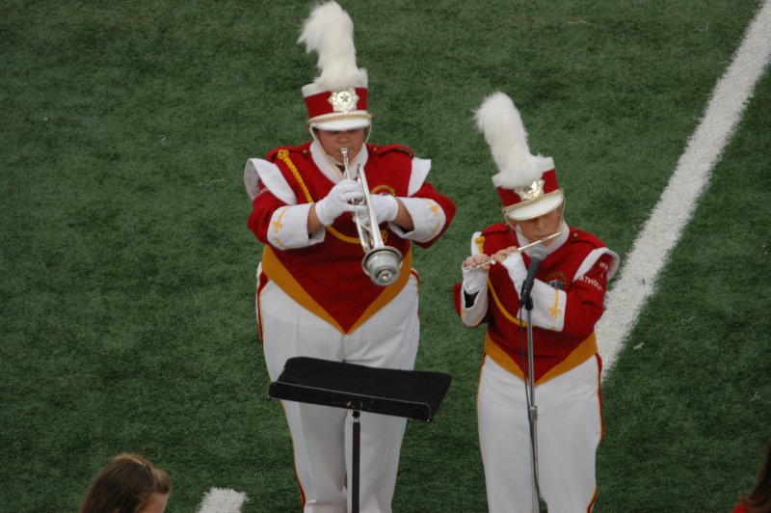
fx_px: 12839
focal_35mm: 600
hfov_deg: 3.4
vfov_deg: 2.3
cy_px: 256
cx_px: 386
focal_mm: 400
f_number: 5.6
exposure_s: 1/250
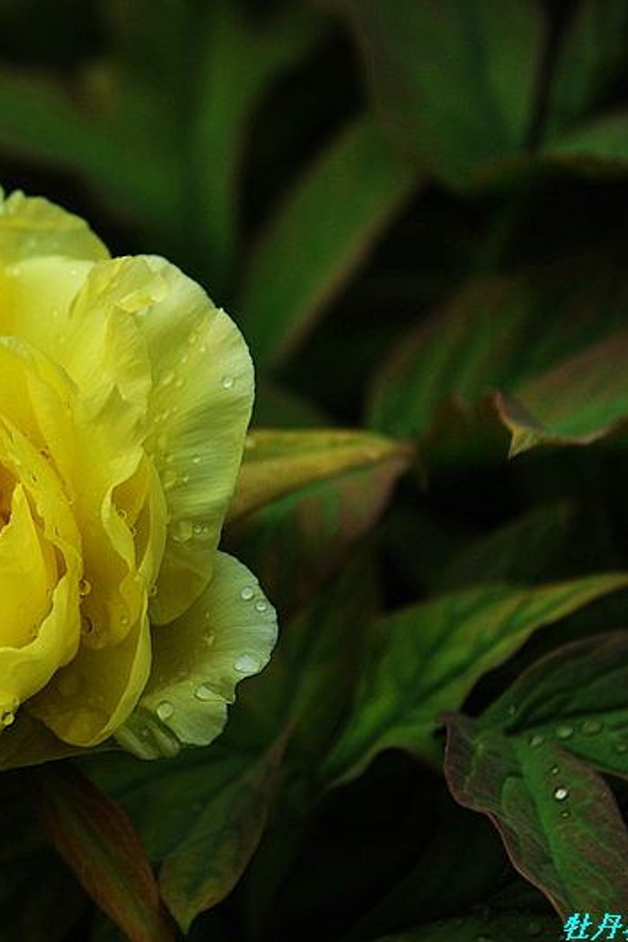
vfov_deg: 10.1
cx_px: -25
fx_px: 5334
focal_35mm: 204
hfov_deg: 6.7
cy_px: 469
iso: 800
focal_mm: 135
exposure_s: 1/1600
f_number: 5.6
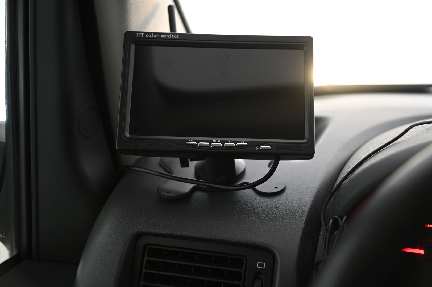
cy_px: 144
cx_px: 216
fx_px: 599
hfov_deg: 39.6
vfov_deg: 26.9
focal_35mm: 50
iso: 2000
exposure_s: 1/25
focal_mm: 50
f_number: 4
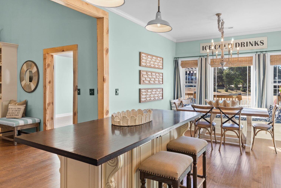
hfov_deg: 75.1
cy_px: 90
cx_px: 172
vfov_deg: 55.1
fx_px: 179
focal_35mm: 23
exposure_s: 1/4
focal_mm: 17
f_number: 6.3
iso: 125
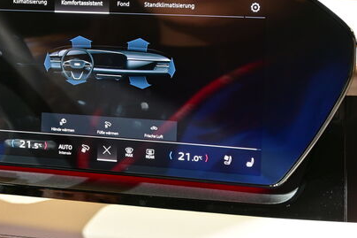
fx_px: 1130
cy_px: 60
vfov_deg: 12.0
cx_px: 110
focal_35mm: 114
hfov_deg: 17.9
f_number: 6.3
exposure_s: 1/15
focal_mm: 50
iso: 400
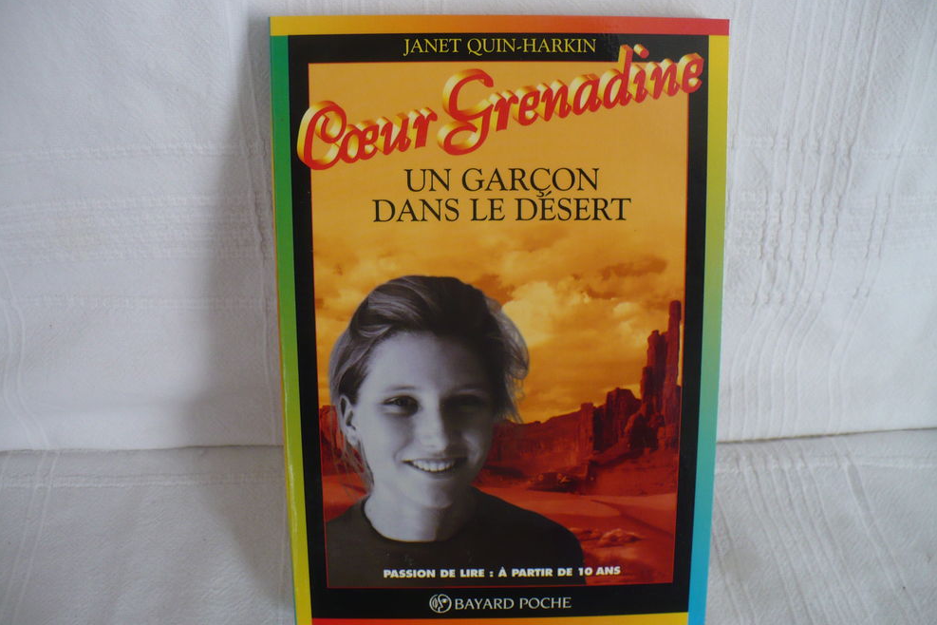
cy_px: 312
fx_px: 1015
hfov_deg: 49.6
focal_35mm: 39
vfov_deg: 34.2
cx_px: 471
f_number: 2.8
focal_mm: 6.1
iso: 125
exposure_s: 1/30
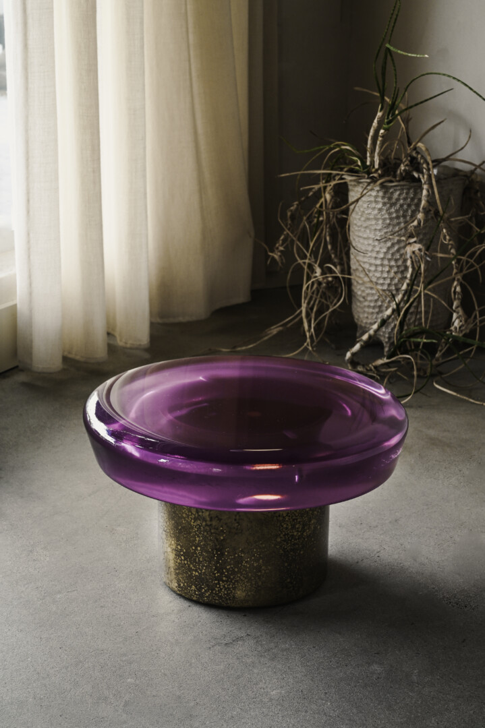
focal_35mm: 66
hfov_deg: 20.6
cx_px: 242
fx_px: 1335
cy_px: 364
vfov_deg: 30.5
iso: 200
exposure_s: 1/15
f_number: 10
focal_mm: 66
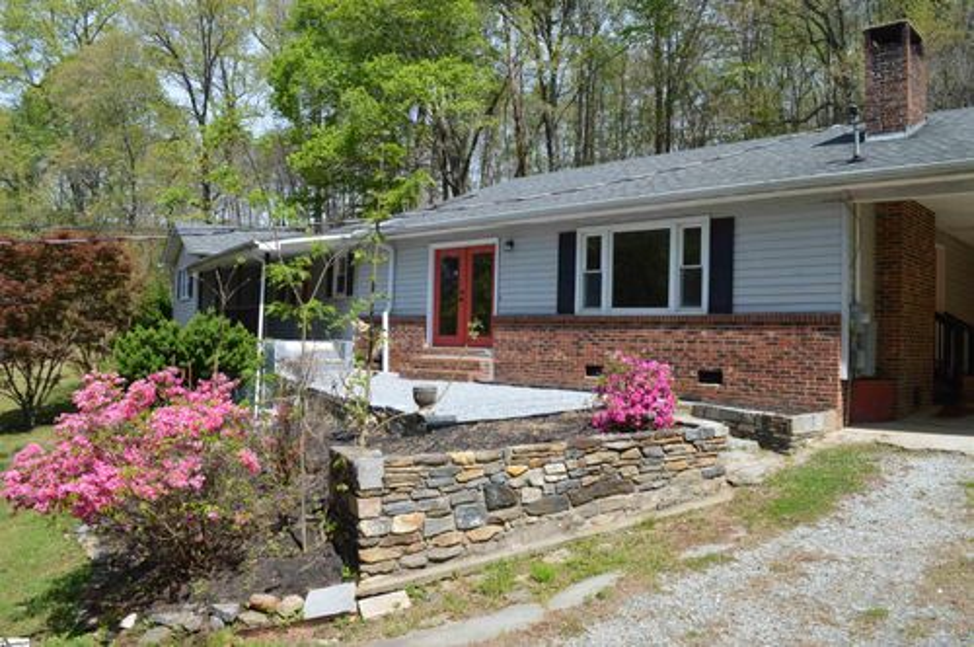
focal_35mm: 27
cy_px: 324
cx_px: 487
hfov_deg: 67.4
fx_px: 730
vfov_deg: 47.8
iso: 100
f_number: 7.1
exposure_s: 1/200
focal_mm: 18
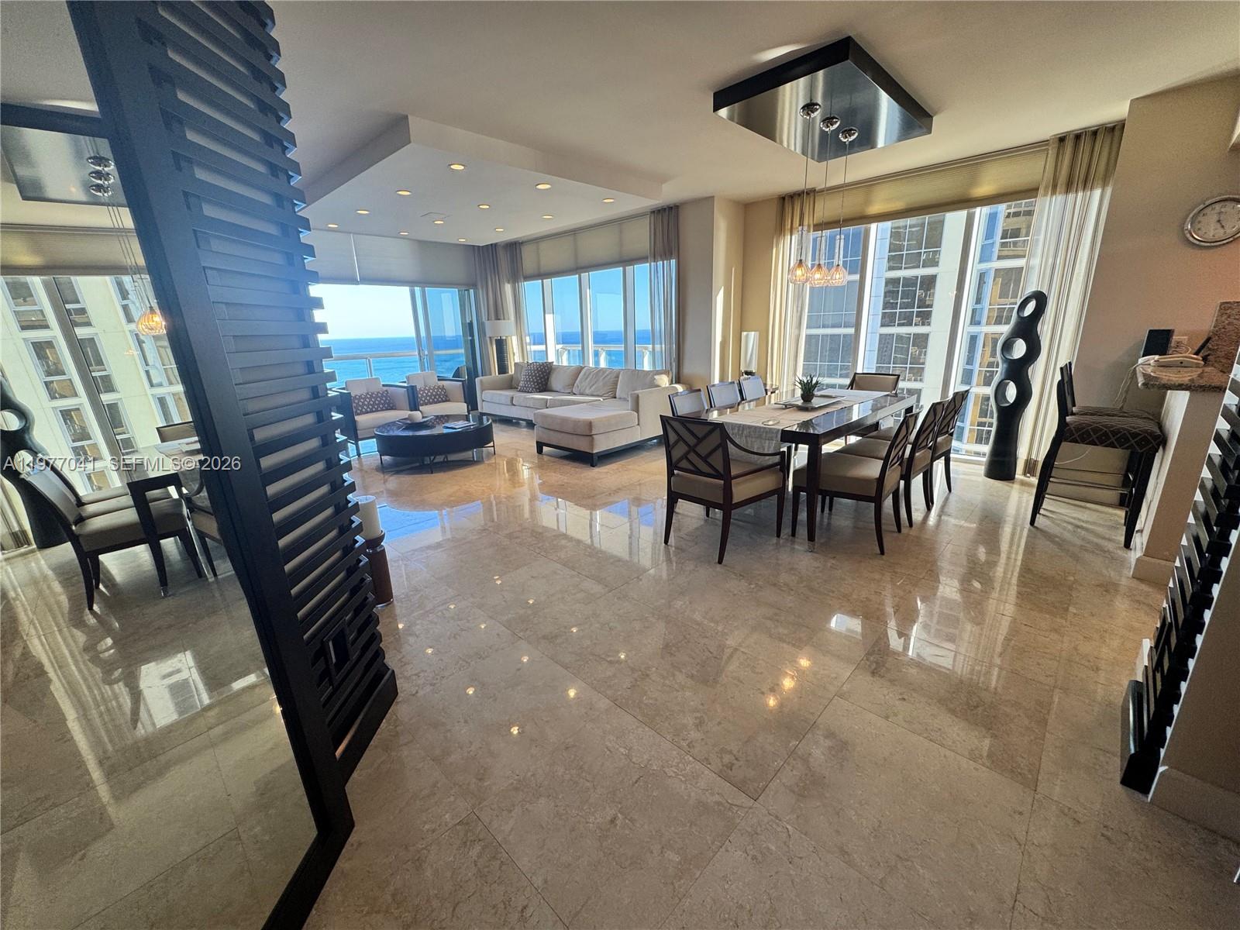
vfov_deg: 85.7
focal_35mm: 14
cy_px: 465
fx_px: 502
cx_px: 620
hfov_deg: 102.1
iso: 64
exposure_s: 1/120
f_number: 2.2
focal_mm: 2.22
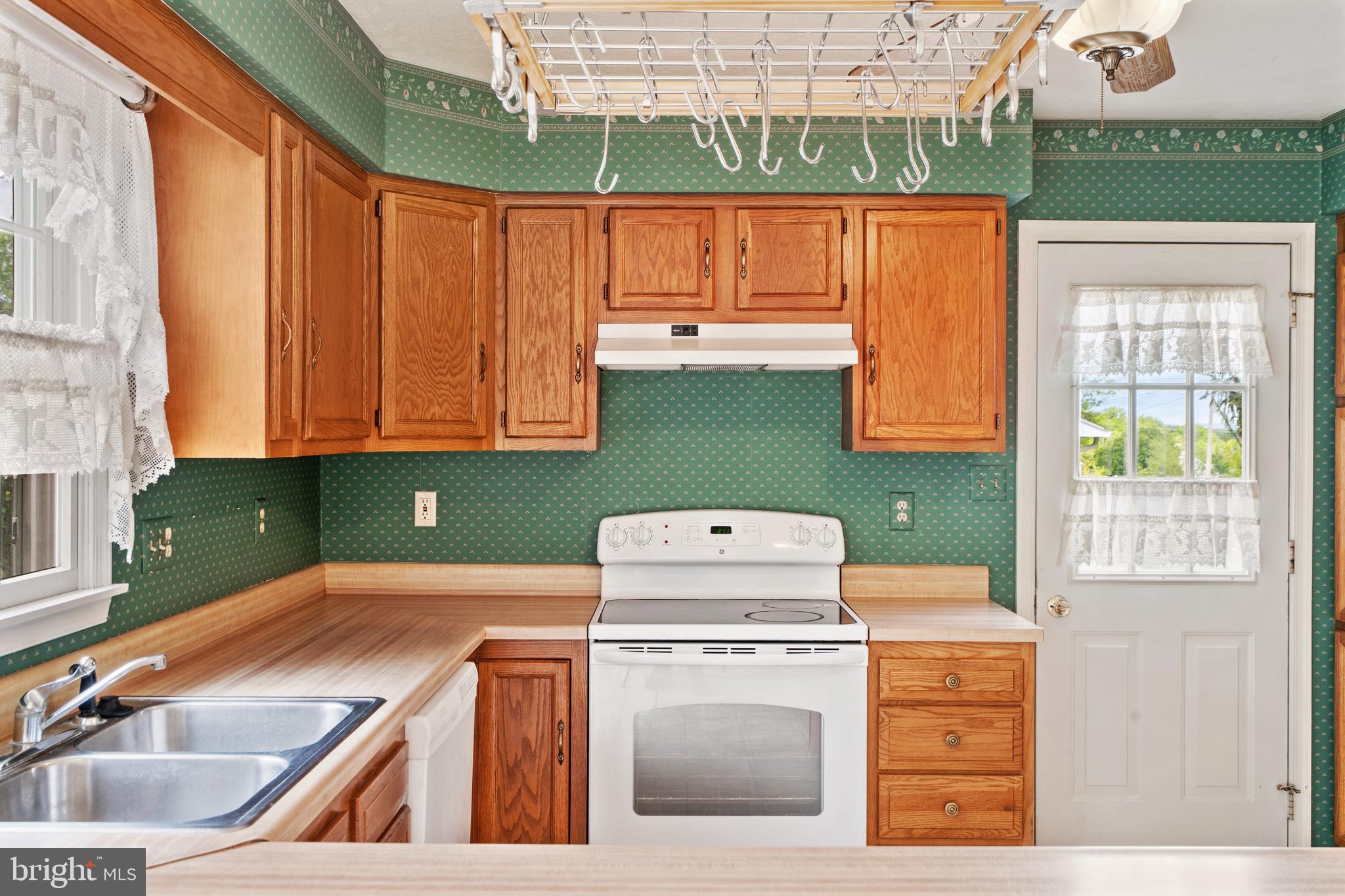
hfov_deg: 57.2
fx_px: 1233
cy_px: 448
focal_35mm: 33
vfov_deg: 40.0
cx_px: 672
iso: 320
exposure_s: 1/4
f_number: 9
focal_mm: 33
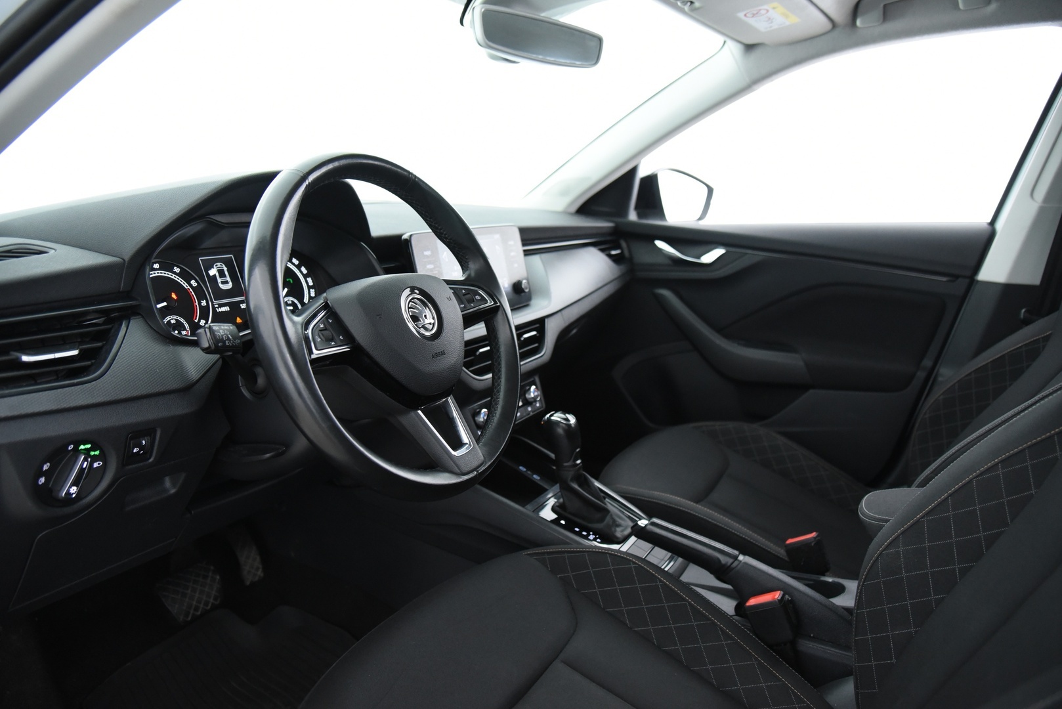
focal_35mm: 24
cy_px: 354
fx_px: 708
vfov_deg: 53.2
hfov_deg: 73.7
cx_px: 531
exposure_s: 1/25
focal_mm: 24
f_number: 4
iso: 4000
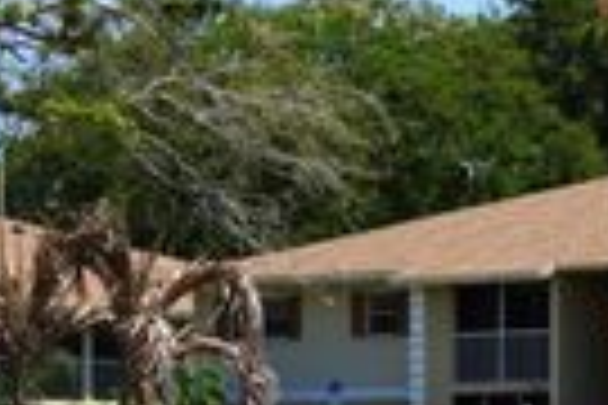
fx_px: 3766
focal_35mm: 223
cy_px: 410
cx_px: 991
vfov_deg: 6.1
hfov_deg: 8.9
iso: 100
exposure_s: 1/640
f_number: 5.6
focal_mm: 60
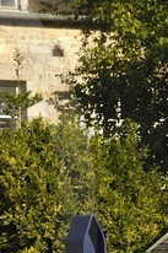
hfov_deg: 3.6
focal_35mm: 373
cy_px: 225
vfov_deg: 5.5
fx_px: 2615
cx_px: -281
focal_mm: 32
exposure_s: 1/160
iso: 100
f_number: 6.7
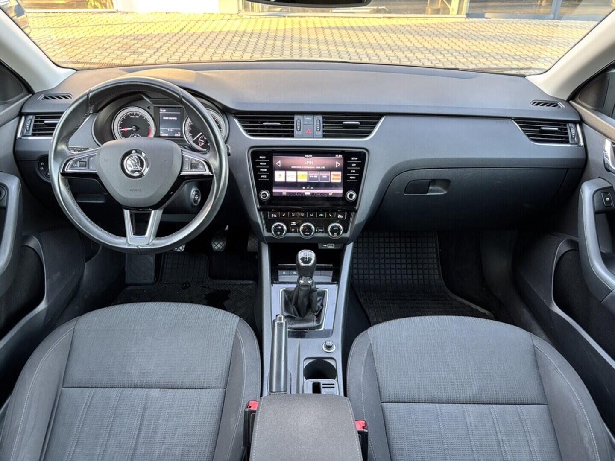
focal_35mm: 26
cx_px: 308
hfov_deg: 67.3
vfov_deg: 53.1
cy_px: 230
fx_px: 462
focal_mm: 5.96
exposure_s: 1/60
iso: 250
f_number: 1.6
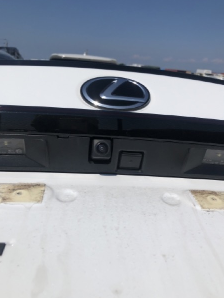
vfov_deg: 59.9
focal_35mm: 30
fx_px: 259
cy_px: 153
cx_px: 111
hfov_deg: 46.8
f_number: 1.8
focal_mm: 3.99
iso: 25
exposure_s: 1/8000
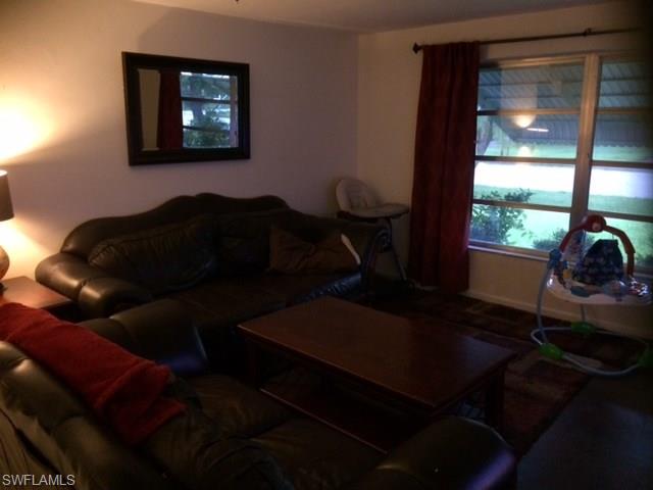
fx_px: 566
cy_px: 245
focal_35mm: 30
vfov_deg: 46.8
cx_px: 326
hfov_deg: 60.0
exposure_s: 1/15
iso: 320
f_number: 2.2
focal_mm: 4.12
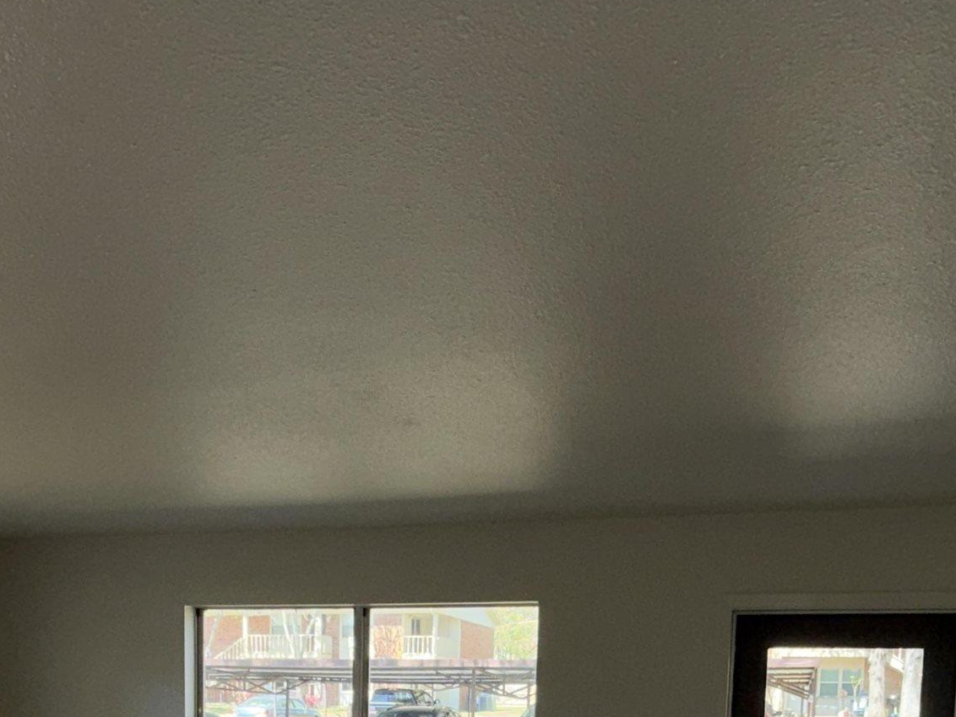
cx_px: 452
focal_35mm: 38
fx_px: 1049
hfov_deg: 49.0
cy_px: 816
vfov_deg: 32.5
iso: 20
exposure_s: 1/120
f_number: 2.2
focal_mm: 2.22
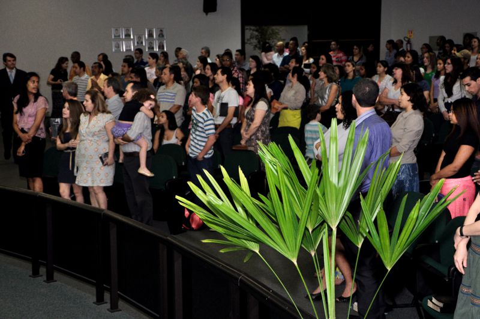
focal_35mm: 63
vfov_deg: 21.5
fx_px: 839
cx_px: 240
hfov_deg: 31.9
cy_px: 160
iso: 400
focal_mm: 42
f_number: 6.3
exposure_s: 1/60
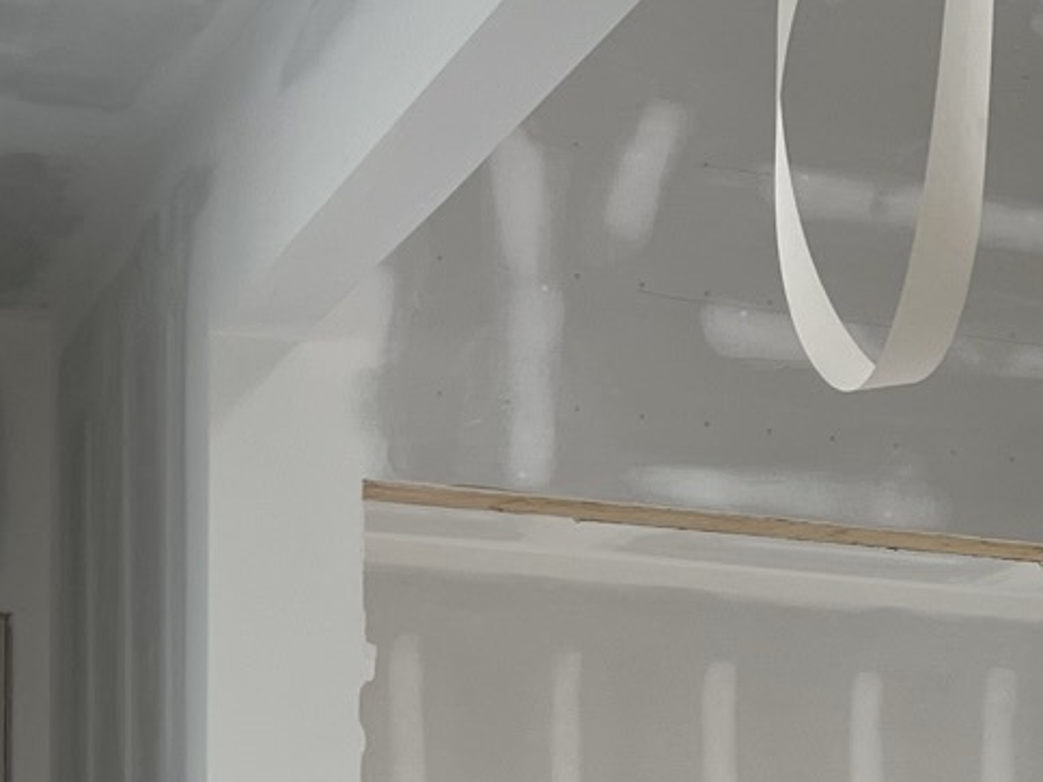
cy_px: 1066
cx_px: 1567
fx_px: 3314
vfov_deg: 12.9
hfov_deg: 16.3
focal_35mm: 110
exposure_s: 1/156
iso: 32
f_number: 1.6
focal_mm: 5.1
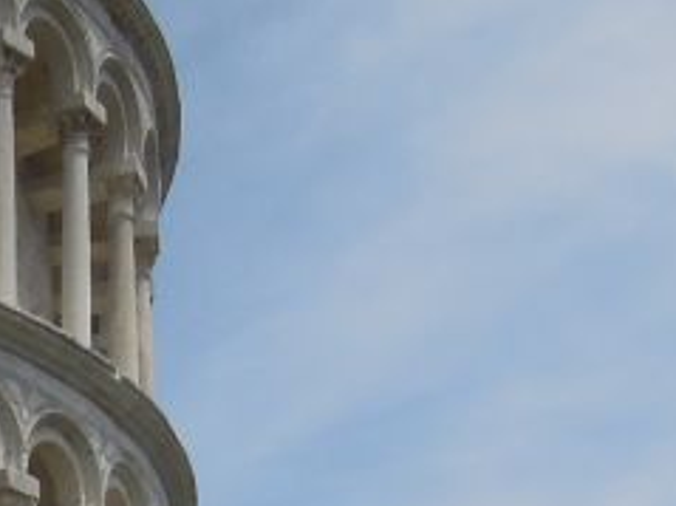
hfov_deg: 17.2
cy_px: 854
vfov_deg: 13.2
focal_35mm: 103
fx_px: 2010
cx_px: -345
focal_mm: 4.3
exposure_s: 1/1250
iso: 160
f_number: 5.6
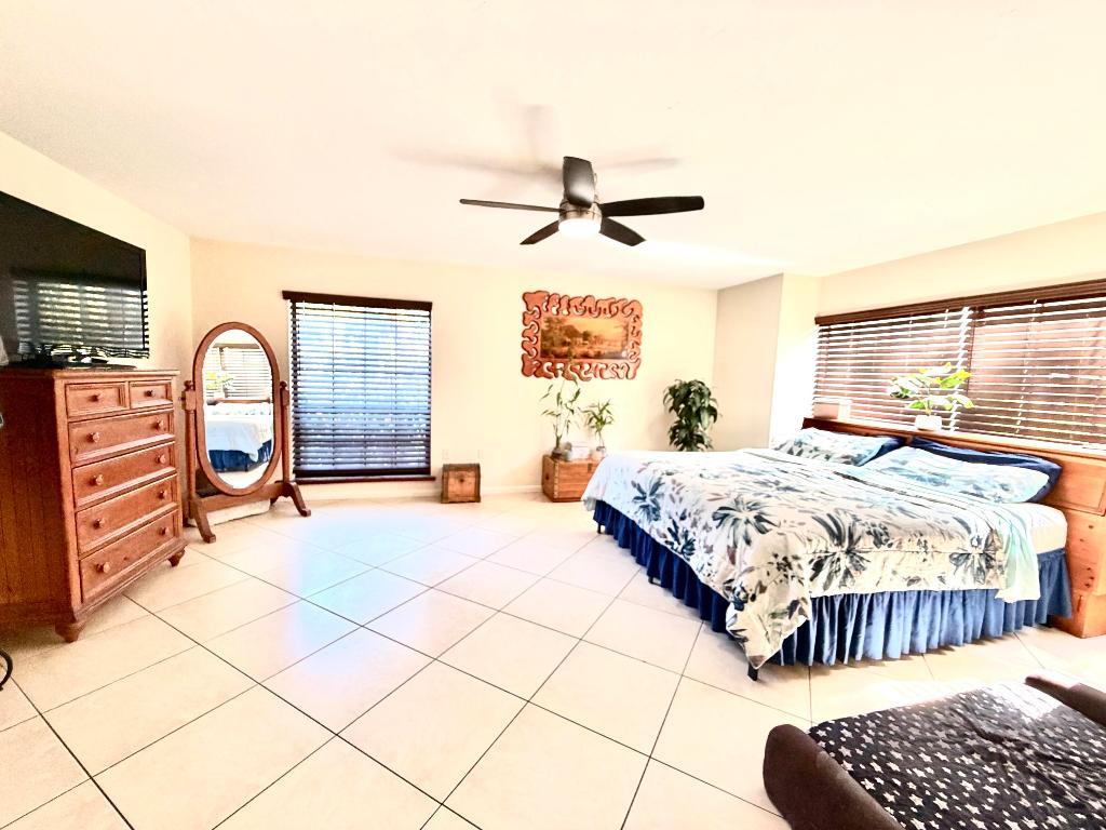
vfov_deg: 85.7
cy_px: 415
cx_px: 553
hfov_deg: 102.1
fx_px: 447
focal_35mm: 14
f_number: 2.2
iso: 250
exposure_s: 1/60
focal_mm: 2.22
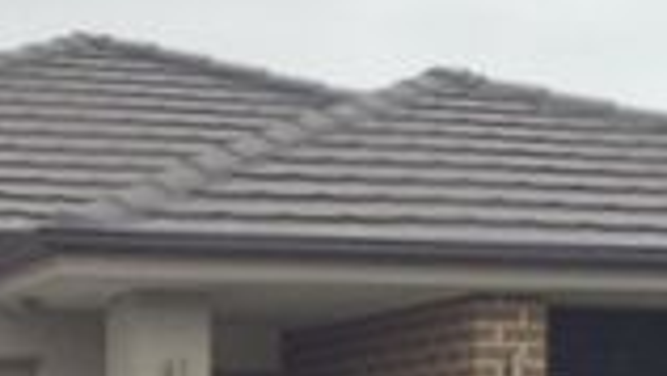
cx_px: 63
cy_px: 663
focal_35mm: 128
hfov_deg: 16.5
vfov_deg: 9.1
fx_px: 2265
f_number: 2.2
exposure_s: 1/476
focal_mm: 4.15
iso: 32
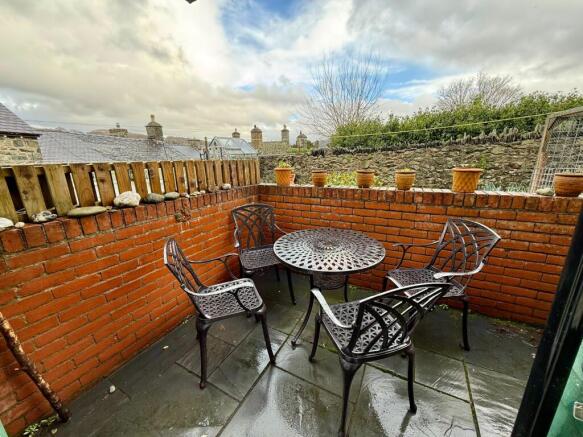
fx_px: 236
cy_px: 218
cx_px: 292
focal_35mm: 14
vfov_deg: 85.7
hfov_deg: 102.1
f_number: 2.2
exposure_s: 1/99
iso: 64
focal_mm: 2.22
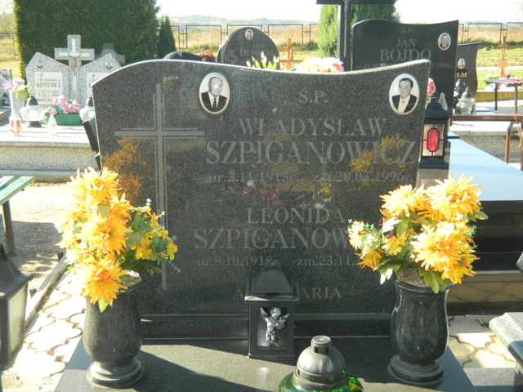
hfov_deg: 41.2
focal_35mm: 46
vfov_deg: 31.5
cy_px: 196
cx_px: 262
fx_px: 695
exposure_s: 1/130
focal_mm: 8.3
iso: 113
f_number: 4.1
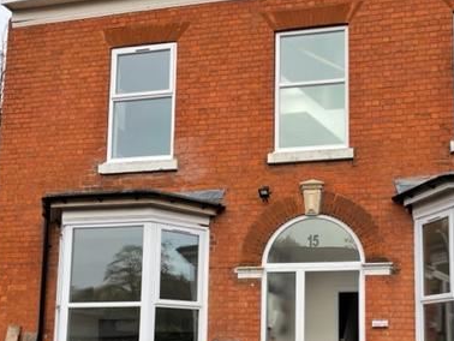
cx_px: 334
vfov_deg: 31.9
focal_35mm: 44
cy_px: 281
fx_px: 577
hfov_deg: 41.8
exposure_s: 1/425
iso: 32
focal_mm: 4.2
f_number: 1.6
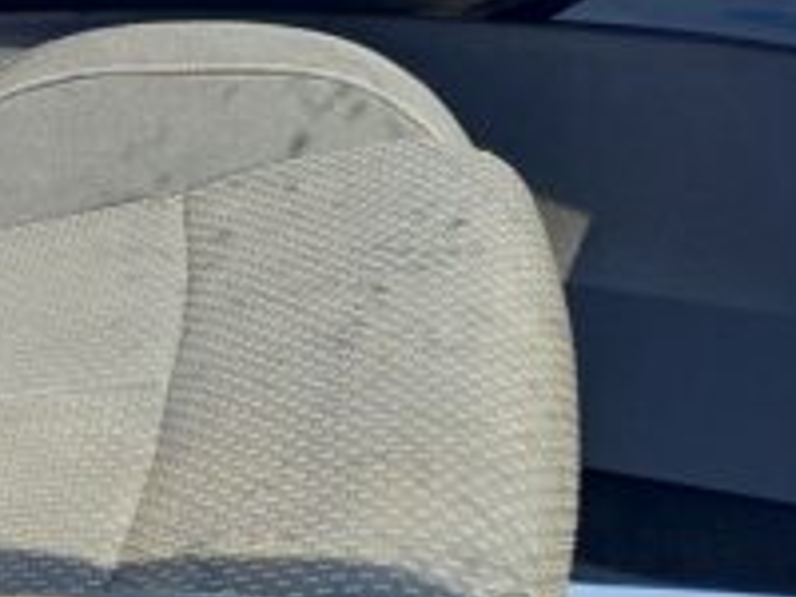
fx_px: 2300
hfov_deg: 19.1
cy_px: -314
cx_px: 16
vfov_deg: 13.8
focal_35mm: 100
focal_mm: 4.6
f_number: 2
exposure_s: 1/50
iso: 25
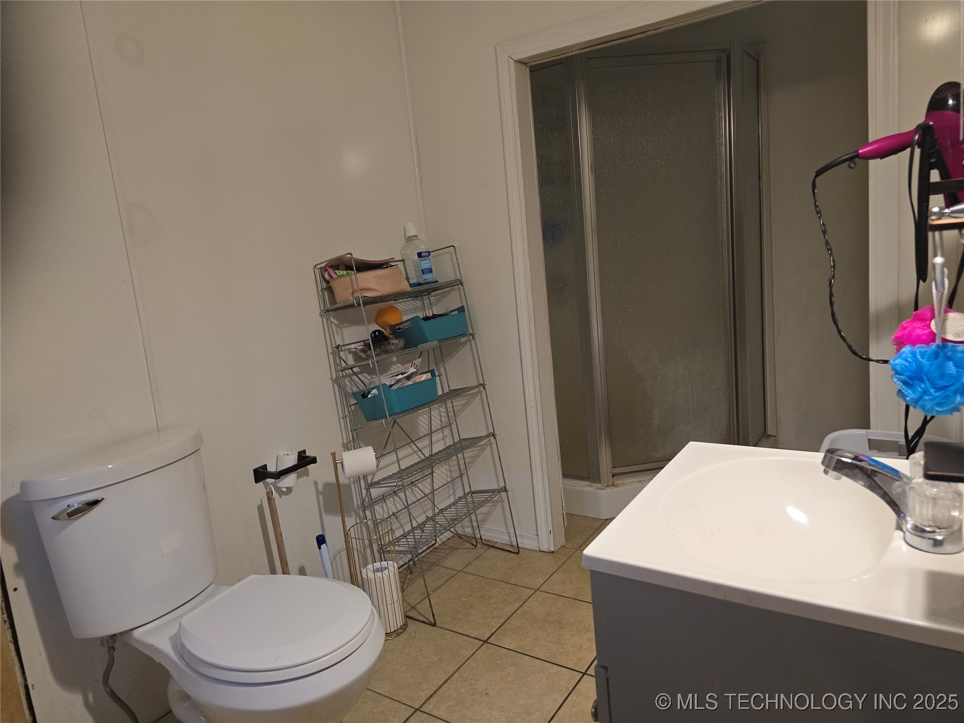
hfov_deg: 73.9
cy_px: 362
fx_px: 641
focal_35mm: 23
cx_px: 482
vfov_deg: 58.9
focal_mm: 6.3
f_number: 1.7
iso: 250
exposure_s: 1/120
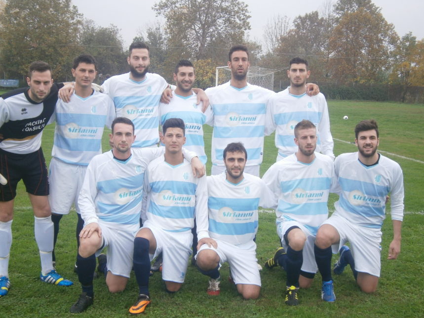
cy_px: 158
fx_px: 686
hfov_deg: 34.3
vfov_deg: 26.1
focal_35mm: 56
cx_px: 205
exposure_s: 1/80
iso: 80
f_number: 3.4
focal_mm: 8.3
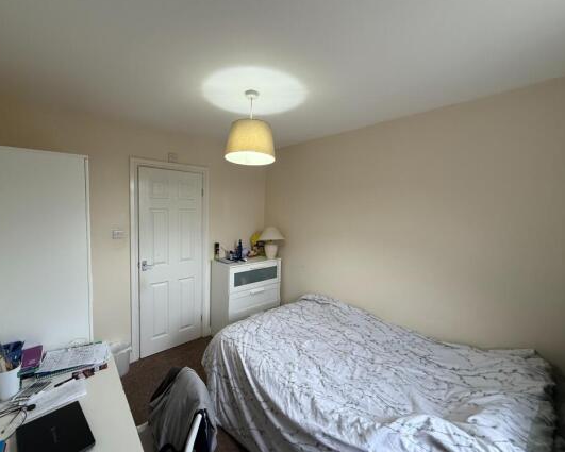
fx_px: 251
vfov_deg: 84.1
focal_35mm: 15
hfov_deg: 96.6
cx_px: 259
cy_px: 225
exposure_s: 1/100
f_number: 2.2
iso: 200
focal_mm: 2.22
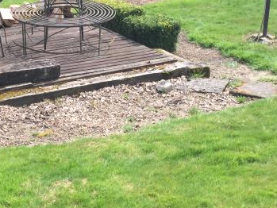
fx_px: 680
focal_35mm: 85
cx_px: 69
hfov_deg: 22.8
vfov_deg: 17.4
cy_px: 98
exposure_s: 1/557
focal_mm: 4.15
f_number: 2.2
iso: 32
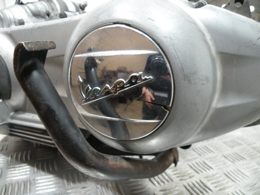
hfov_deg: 65.3
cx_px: 130
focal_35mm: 27
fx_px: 203
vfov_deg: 51.4
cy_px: 98
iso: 157
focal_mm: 4.7
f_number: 2.8
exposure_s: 1/60
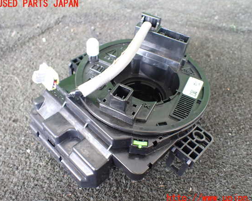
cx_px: 133
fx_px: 239
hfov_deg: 55.6
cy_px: 101
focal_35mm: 32
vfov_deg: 45.8
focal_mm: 5.4
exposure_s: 1/100
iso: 800
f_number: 2.3
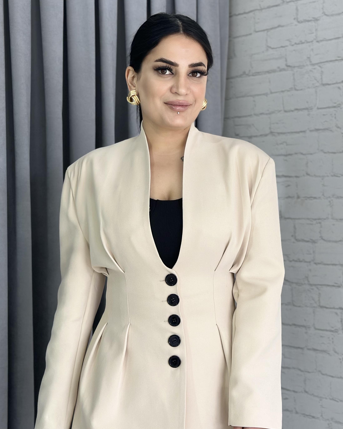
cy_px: 232
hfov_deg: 22.2
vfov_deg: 27.5
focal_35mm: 69
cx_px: 191
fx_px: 876
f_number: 1.78
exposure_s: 1/141
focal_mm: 6.86
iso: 64
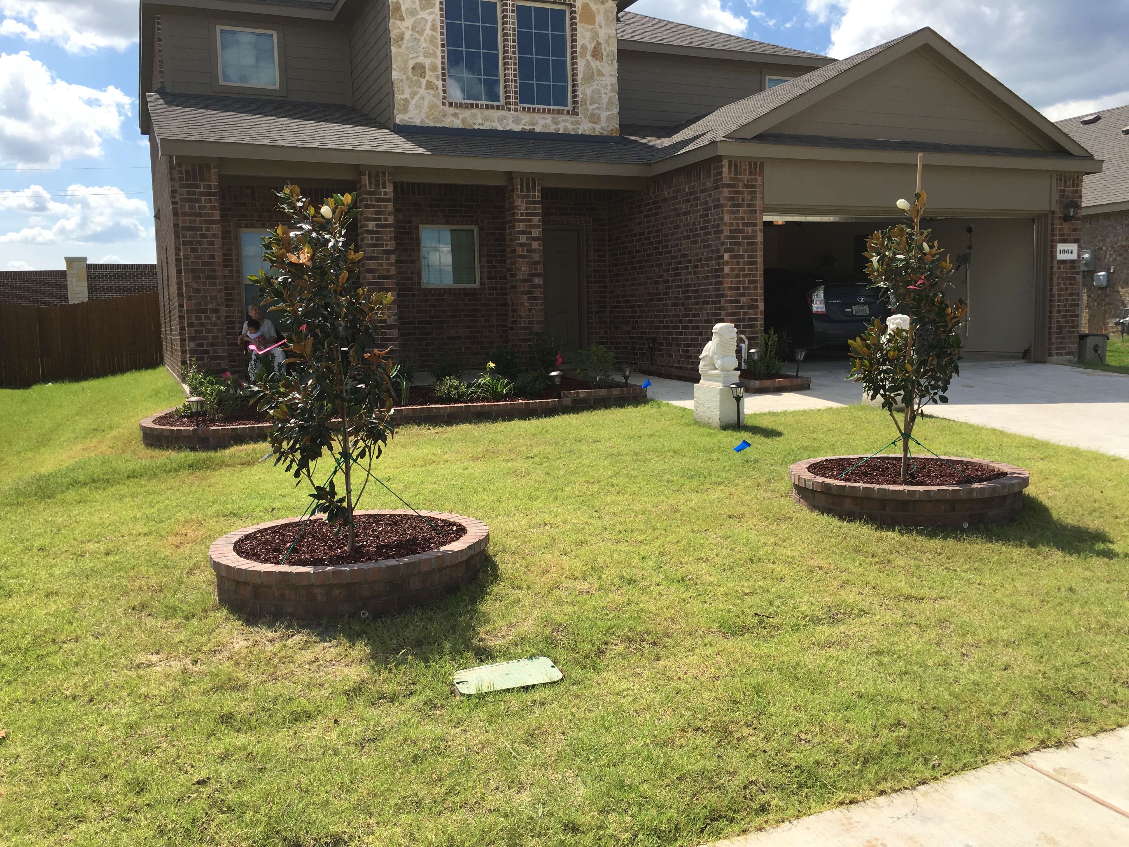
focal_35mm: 29
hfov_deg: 61.7
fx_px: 946
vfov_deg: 48.2
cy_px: 424
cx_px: 564
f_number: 2.2
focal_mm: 4.15
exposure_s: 1/1350
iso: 25
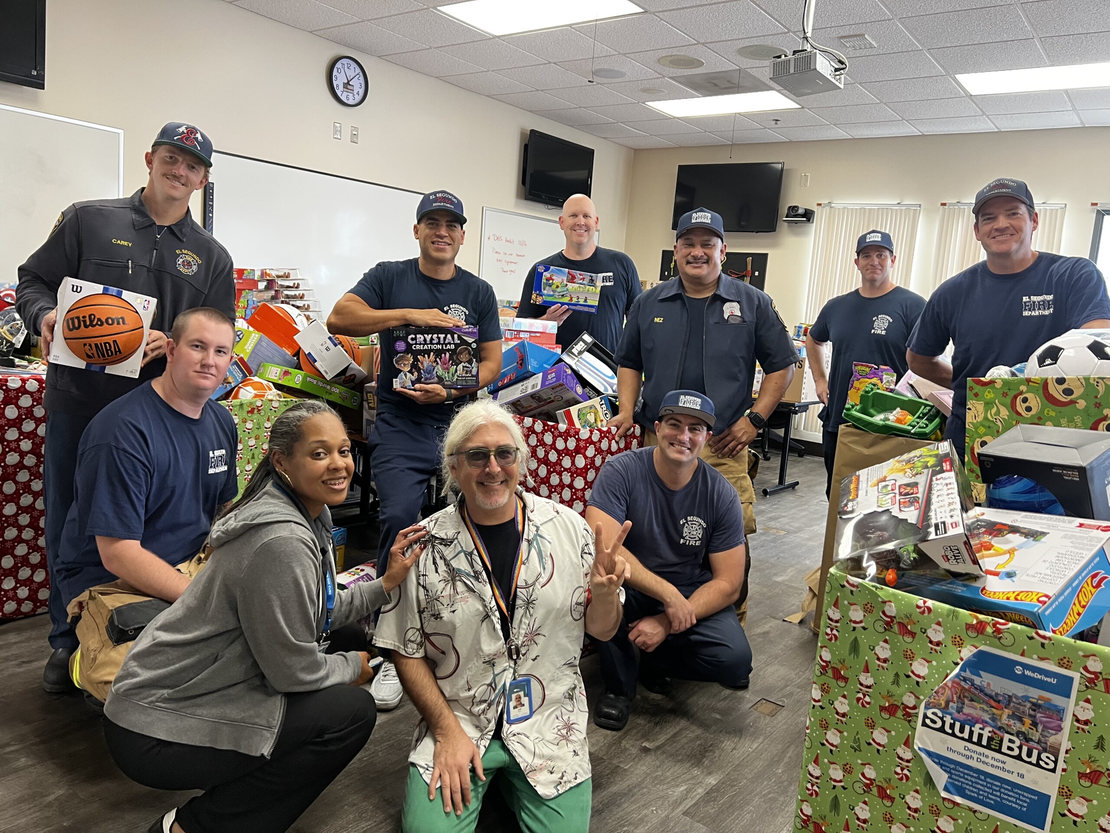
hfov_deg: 67.3
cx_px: 555
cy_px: 416
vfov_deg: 53.1
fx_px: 834
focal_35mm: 26
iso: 200
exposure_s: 1/60
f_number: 1.5
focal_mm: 5.7
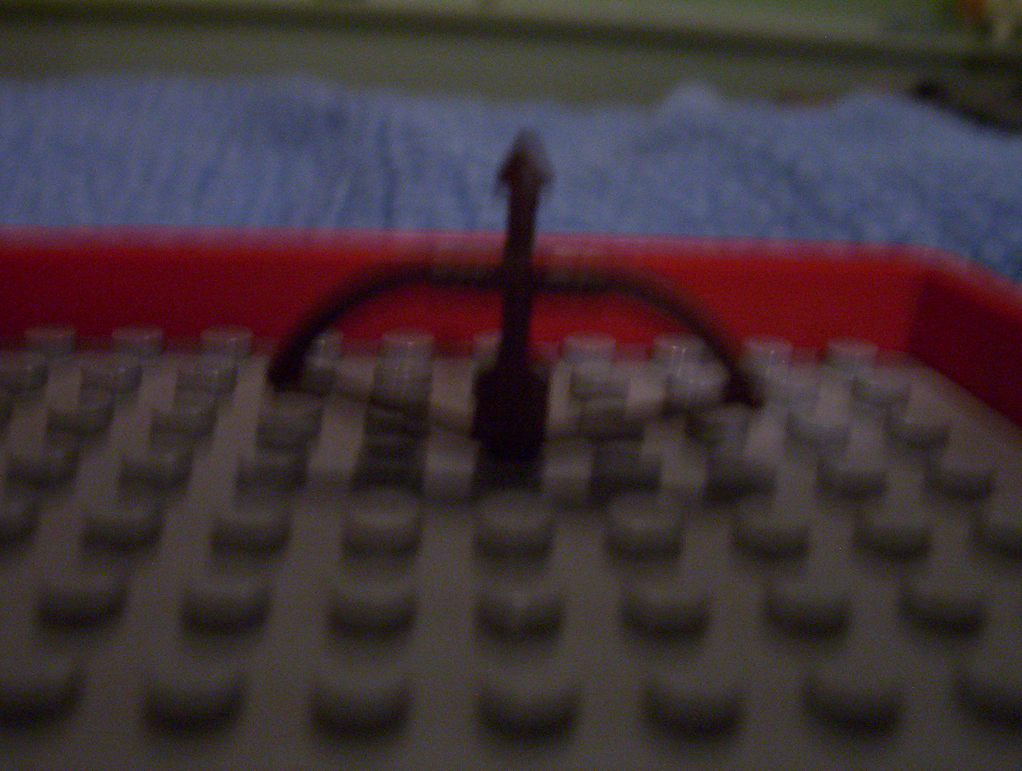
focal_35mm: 43
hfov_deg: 43.8
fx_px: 1273
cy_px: 386
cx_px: 511
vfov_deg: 33.7
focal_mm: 5.77
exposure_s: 1/8
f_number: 2.73
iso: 200
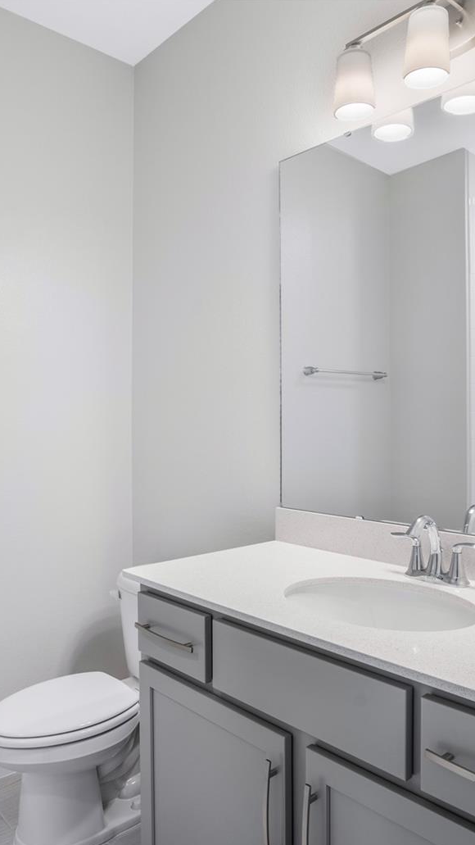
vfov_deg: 71.9
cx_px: 214
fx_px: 582
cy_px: 434
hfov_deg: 44.3
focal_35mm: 26
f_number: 8
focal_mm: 16
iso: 400
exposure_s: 1/3
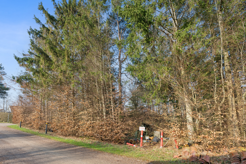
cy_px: 82
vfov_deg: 70.4
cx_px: 123
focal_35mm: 17
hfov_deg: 93.3
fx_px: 116
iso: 200
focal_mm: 17
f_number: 5.6
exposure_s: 1/400
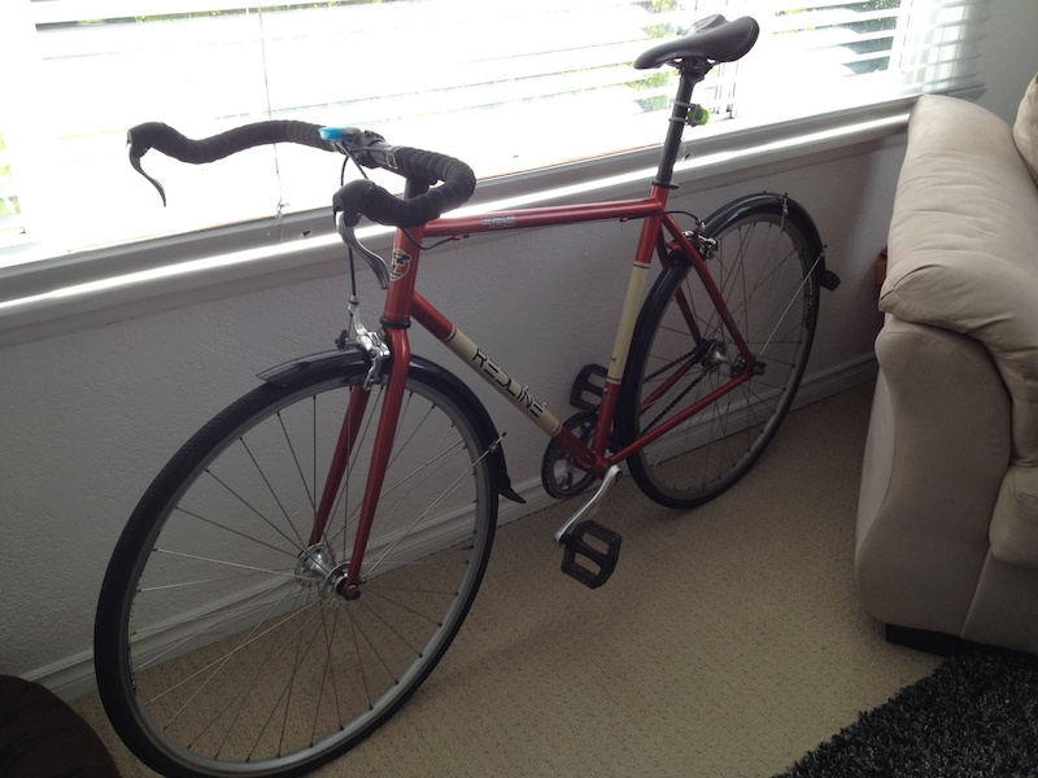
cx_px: 519
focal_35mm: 35
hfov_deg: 52.6
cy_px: 389
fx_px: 1050
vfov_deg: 40.7
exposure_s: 1/190
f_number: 2.4
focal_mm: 4.28
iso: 50
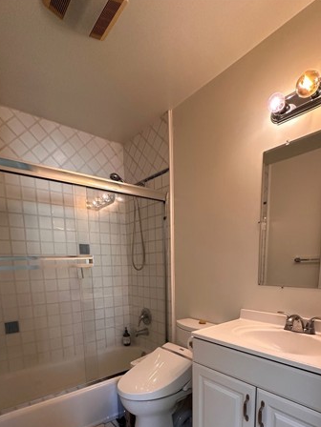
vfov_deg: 77.8
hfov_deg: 65.9
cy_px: 300
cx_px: 169
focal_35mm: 20
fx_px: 247
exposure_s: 1/120
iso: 250
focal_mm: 2.22
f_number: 2.2
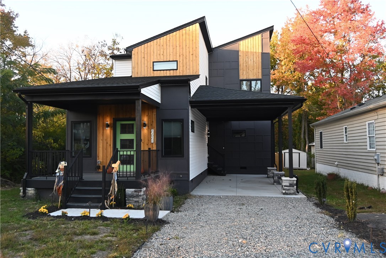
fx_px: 300
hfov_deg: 65.5
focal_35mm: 28
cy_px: 129
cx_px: 193
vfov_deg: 46.4
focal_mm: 19
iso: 1000
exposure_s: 1/500
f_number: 5
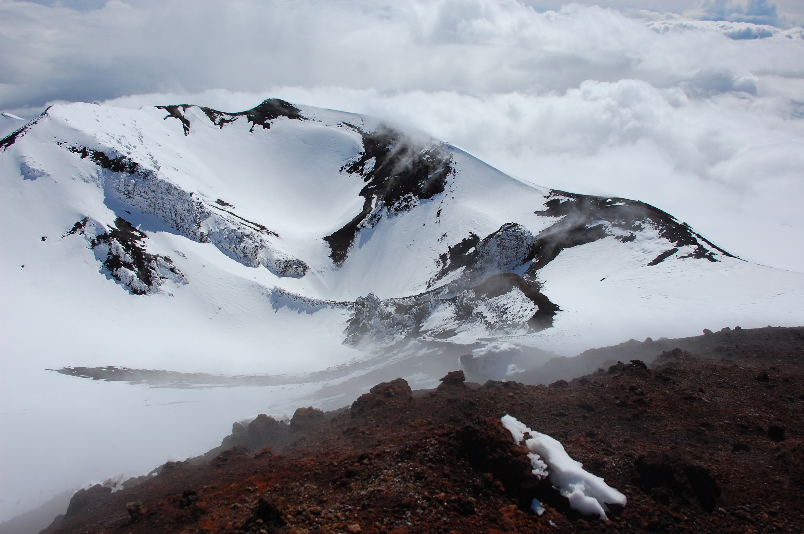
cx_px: 402
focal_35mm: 27
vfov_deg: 47.8
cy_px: 267
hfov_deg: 67.4
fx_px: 602
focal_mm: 18
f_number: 7.1
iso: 400
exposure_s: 1/4000
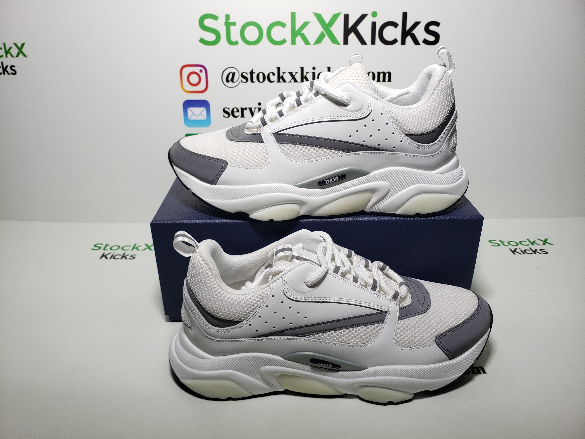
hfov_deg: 67.3
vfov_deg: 53.1
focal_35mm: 26
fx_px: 439
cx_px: 292
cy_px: 220
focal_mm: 4.3
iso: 50
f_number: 2.4
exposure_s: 1/152
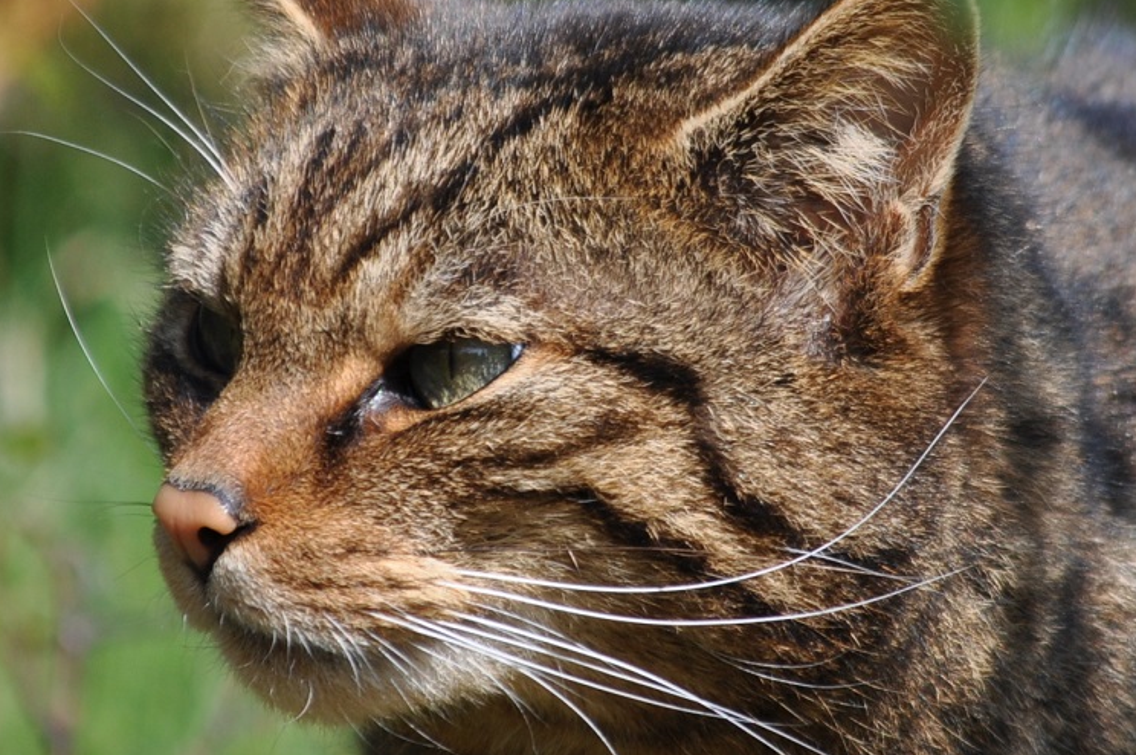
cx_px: 507
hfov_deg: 2.7
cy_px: 303
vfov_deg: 1.8
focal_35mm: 774
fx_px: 24392
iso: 200
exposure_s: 1/500
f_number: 5.6
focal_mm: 200
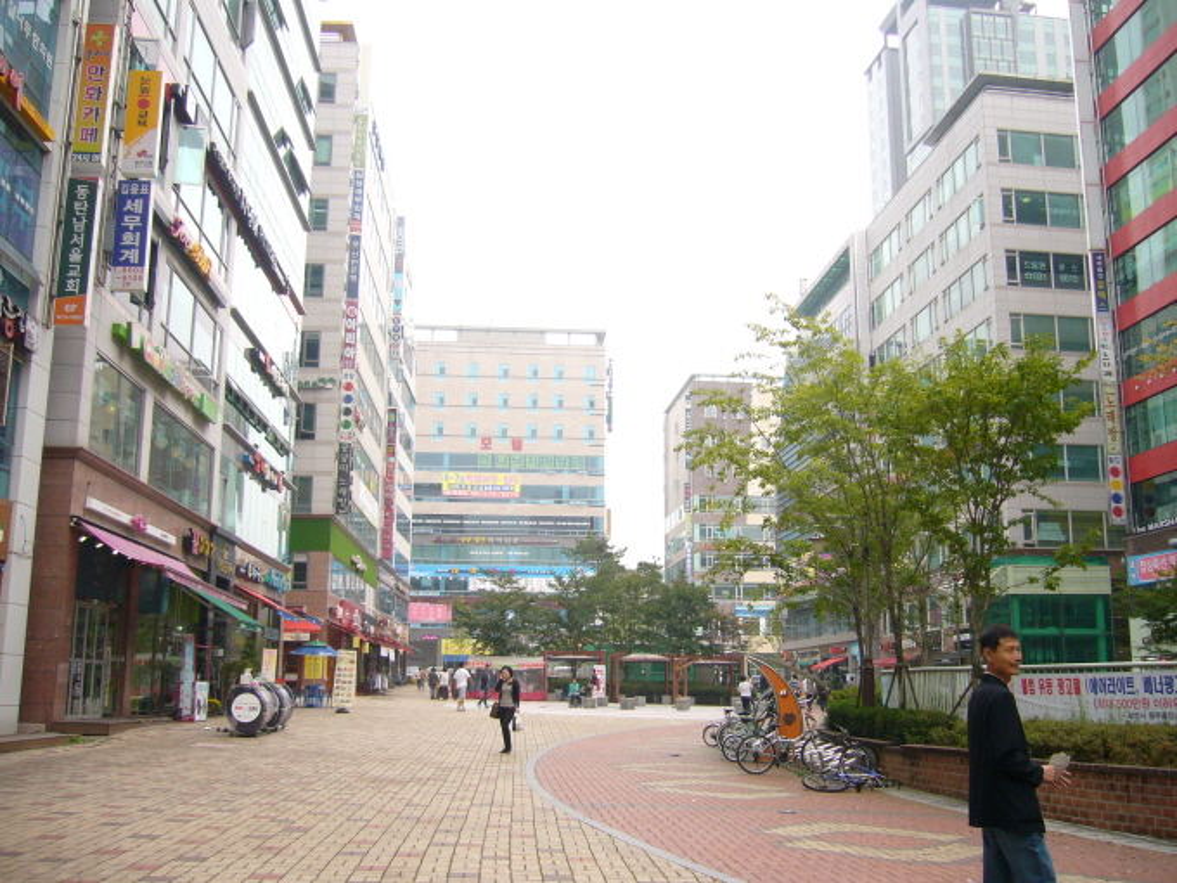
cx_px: 588
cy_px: 442
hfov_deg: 52.6
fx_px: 1190
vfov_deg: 40.7
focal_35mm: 35
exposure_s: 1/500
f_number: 2.8
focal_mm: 5.8
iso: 100
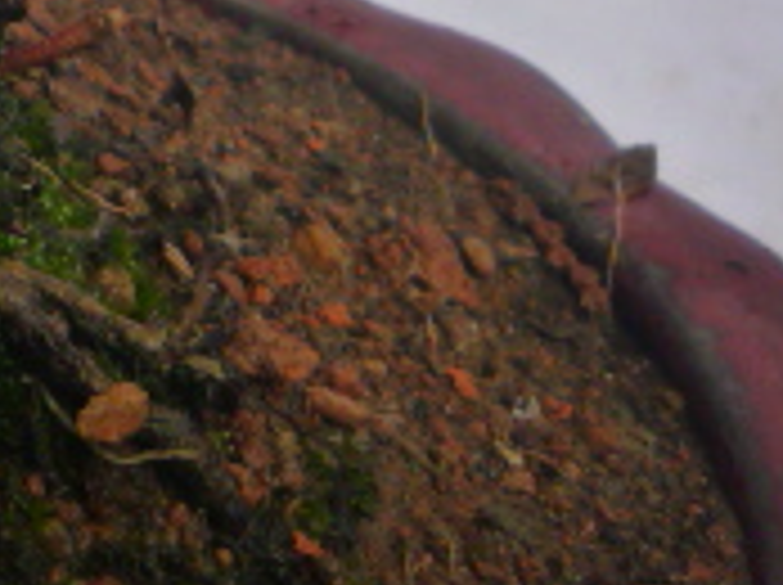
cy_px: -189
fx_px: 2078
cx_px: -248
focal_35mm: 92
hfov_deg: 19.6
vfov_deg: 15.2
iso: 160
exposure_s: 1/250
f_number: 2.8
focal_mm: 4.4
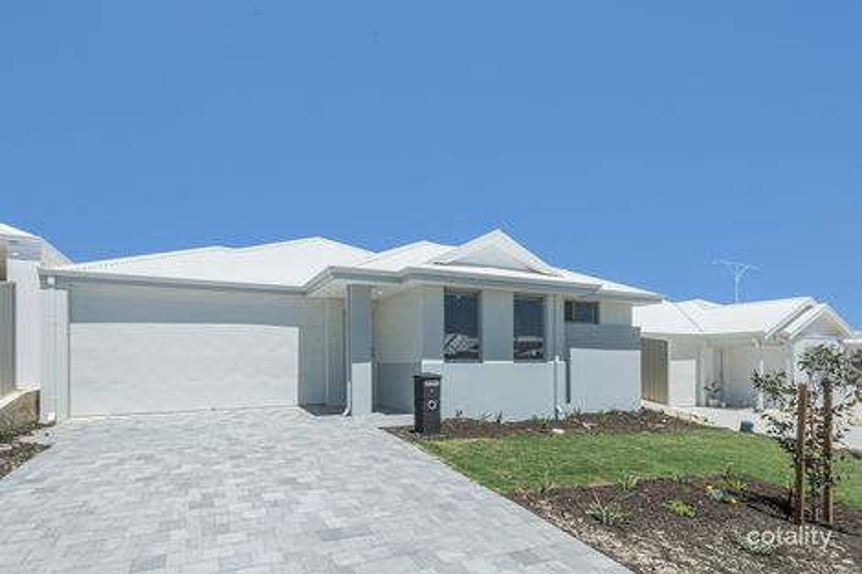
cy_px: 287
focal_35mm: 16
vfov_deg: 75.5
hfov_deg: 98.6
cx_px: 431
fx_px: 371
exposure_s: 1/200
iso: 100
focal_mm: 15.5
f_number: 22
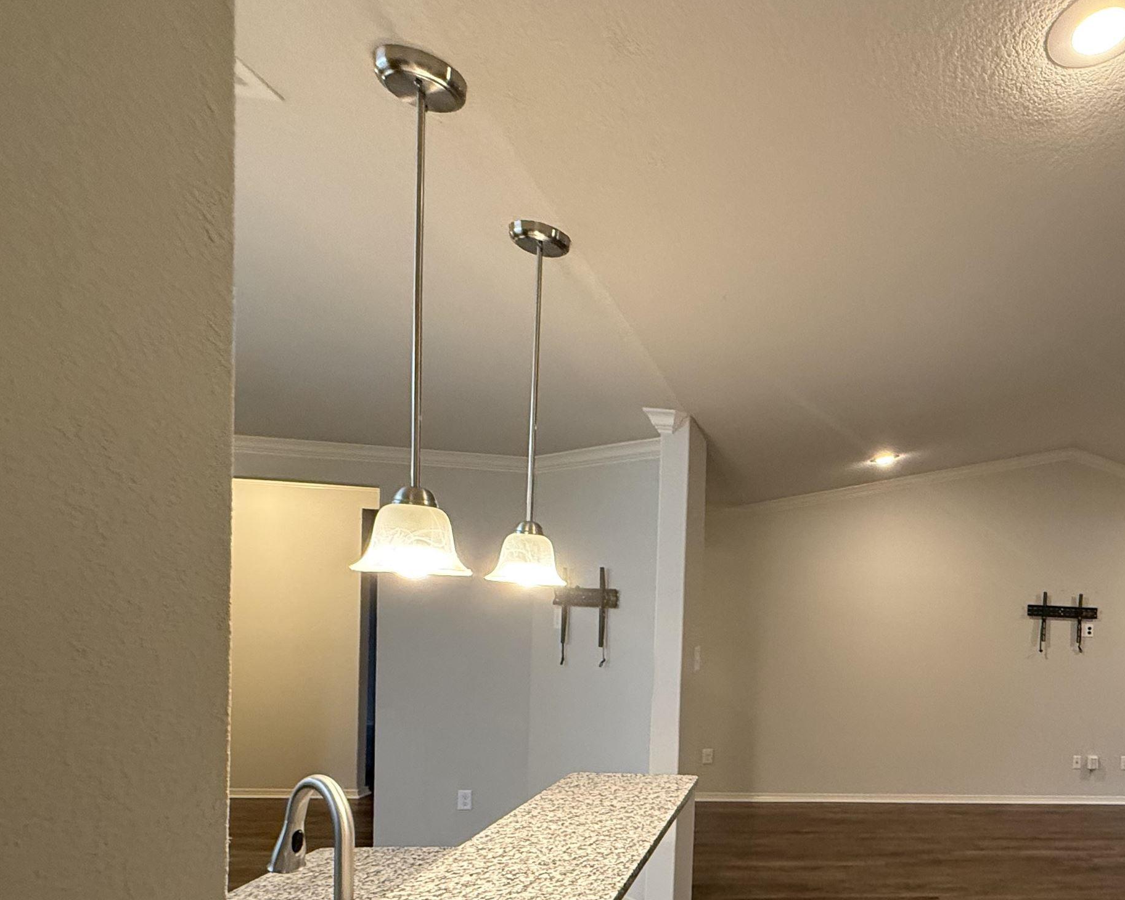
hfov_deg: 64.6
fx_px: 766
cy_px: 639
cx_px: 936
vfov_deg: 58.7
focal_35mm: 23
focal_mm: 2.22
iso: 500
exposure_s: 1/60
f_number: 2.2
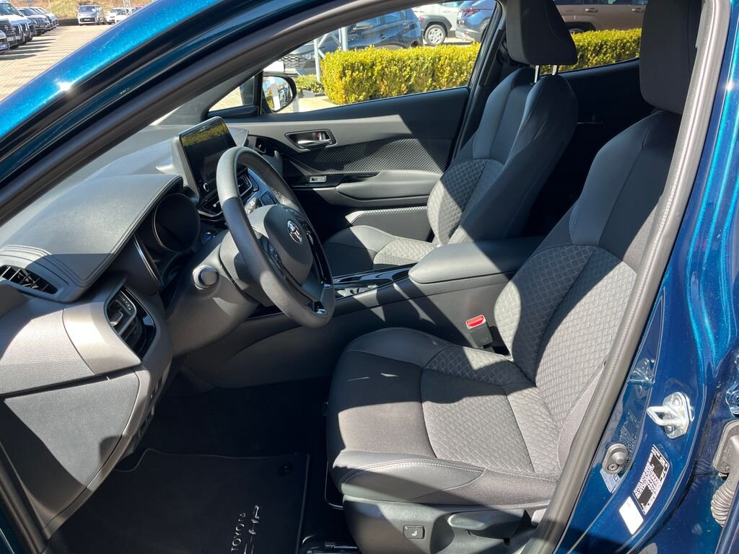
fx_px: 555
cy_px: 277
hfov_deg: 67.3
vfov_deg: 53.1
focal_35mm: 26
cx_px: 370
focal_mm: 5.1
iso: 50
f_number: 1.6
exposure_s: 1/313
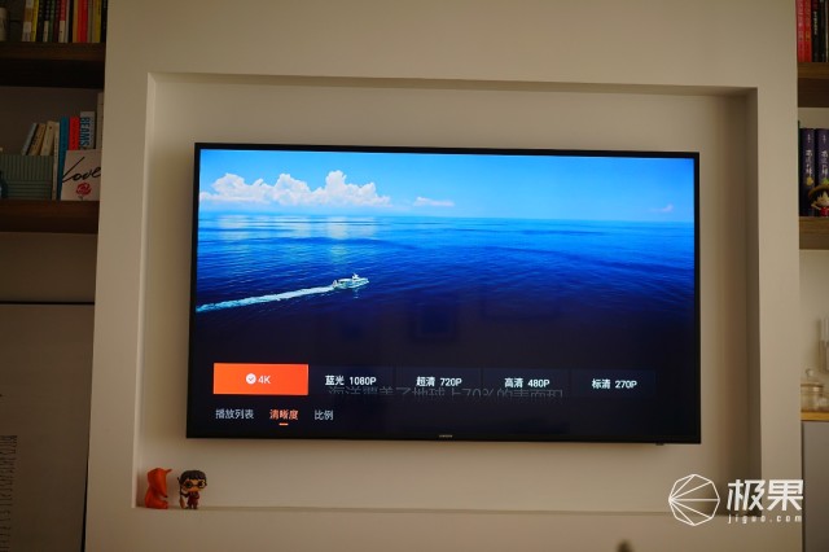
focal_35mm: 55
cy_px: 276
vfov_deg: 24.6
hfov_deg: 36.3
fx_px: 1266
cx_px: 414
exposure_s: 1/100
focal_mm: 55
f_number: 2.2
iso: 200
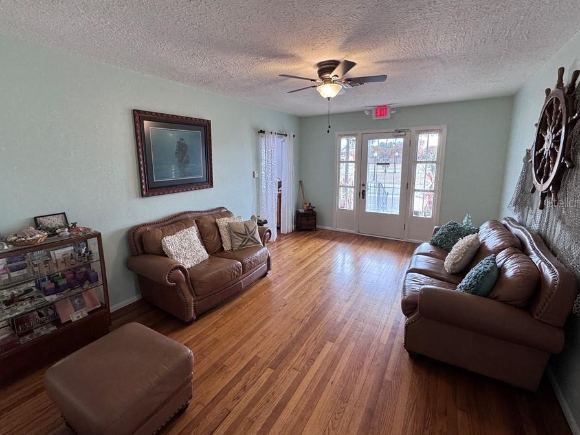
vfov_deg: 78.0
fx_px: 268
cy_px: 202
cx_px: 276
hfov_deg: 94.4
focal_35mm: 16
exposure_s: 1/120
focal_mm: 2.22
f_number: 2.2
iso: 100
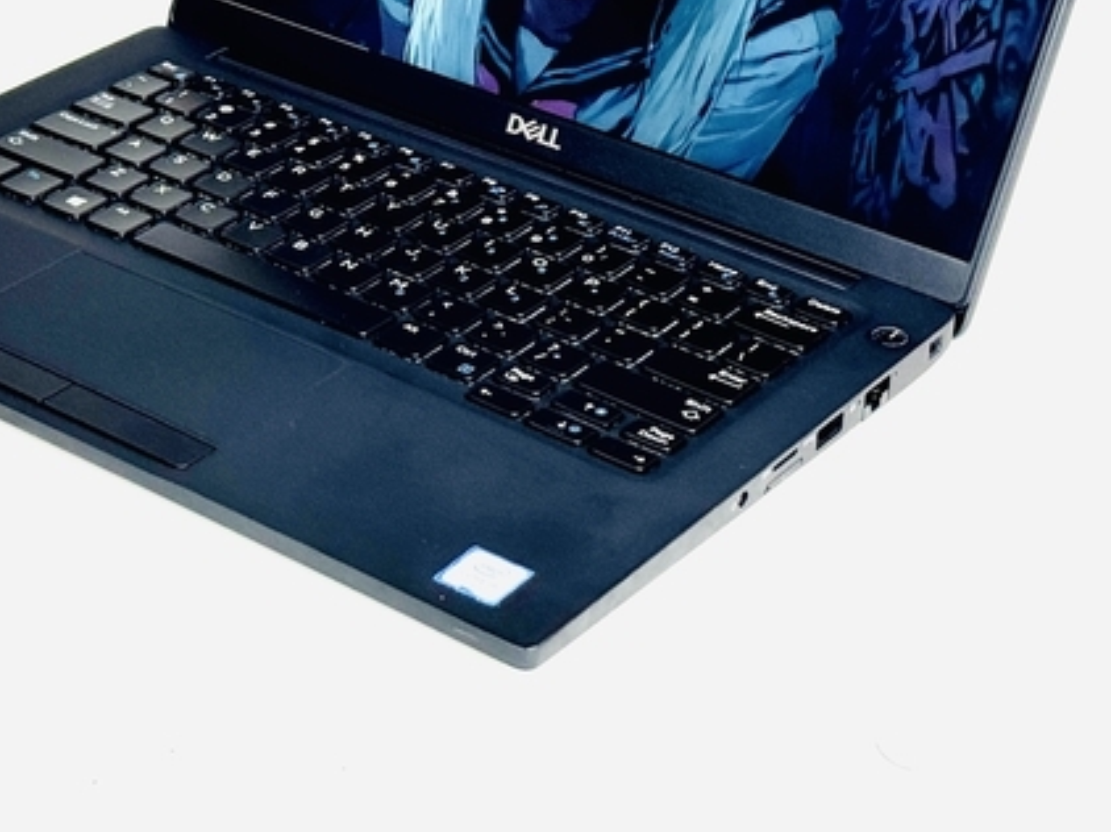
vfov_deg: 16.0
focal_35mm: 91
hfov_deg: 21.5
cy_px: 90
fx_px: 2919
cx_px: 392
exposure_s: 1/161
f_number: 1.78
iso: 64
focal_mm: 6.76
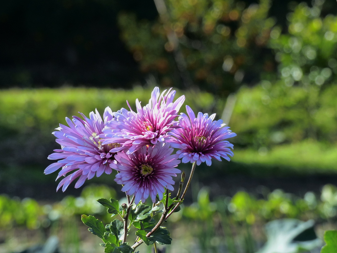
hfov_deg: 12.9
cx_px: 169
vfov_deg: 9.7
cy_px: 126
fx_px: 1490
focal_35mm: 153
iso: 160
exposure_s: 1/320
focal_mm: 27.4
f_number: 4
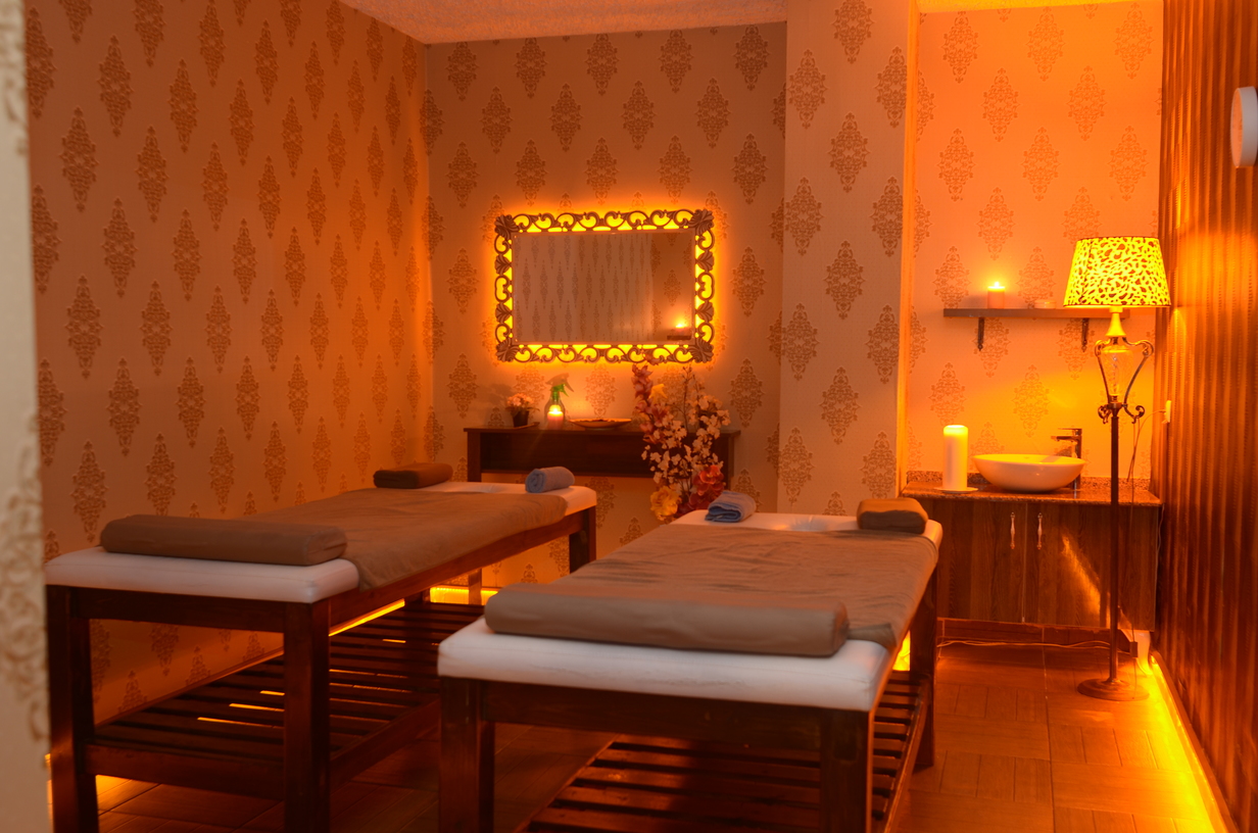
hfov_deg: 53.2
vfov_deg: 36.7
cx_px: 629
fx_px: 1255
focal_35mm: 36
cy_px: 416
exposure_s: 1.6
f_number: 4.5
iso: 100
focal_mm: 24
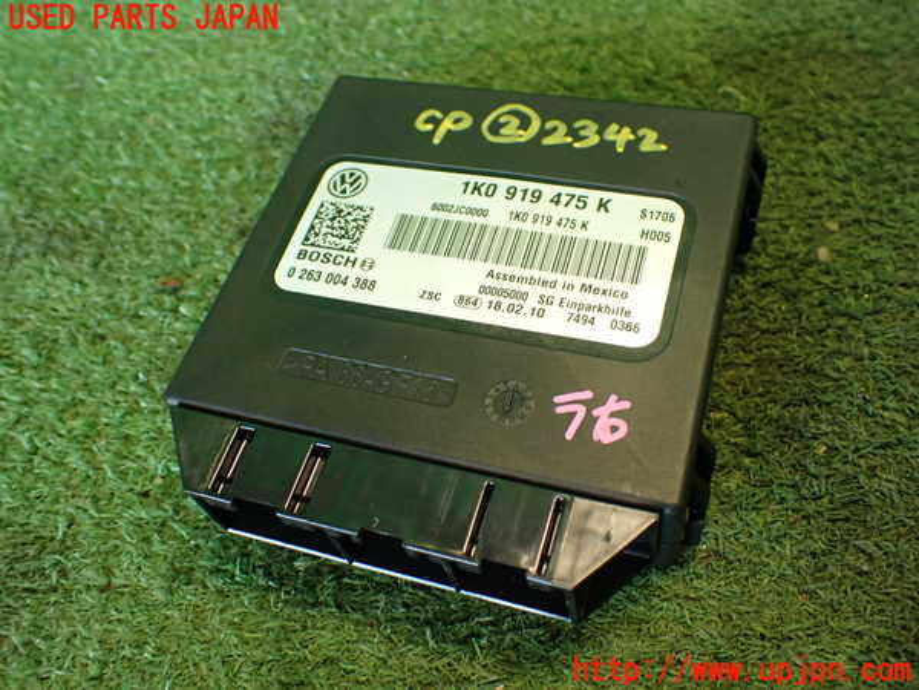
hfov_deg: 56.8
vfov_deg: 44.2
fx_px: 850
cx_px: 460
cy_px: 345
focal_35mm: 32
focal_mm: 5.79
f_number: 2.4
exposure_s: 1/30
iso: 200
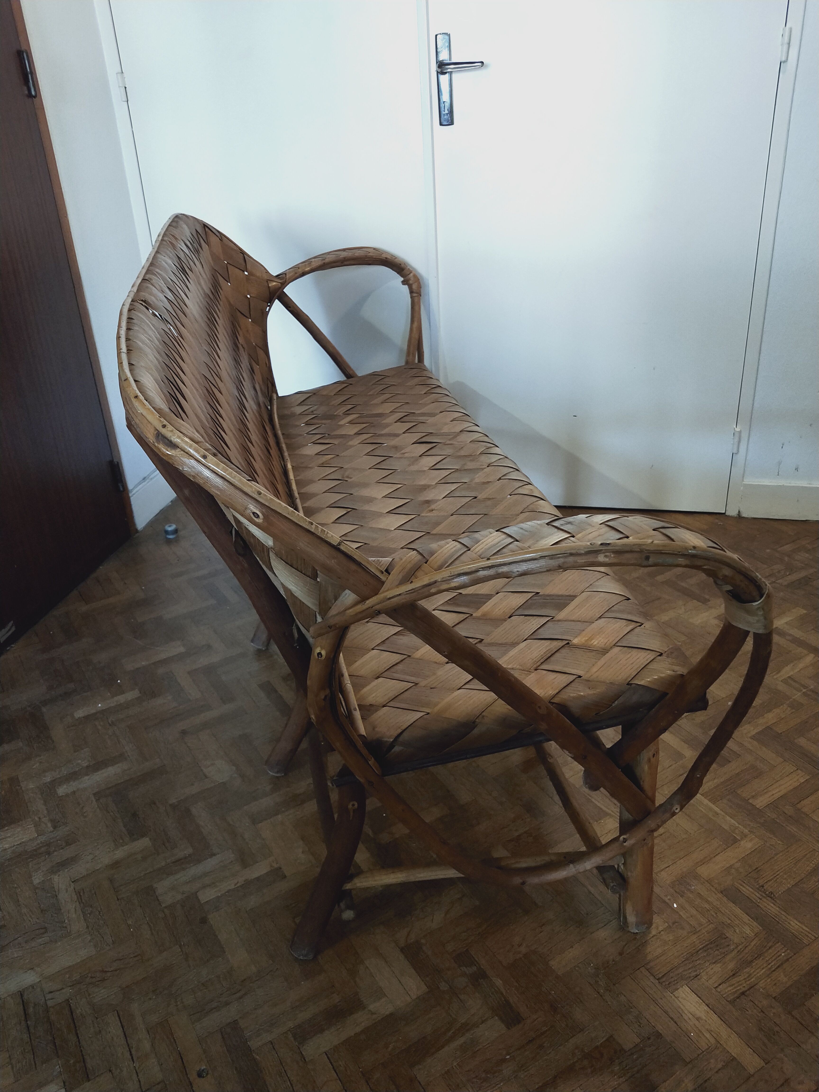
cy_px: 546
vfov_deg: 73.9
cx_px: 410
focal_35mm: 23
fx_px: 726
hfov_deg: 58.9
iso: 261
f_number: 1.7
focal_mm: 3.99
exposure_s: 1/33
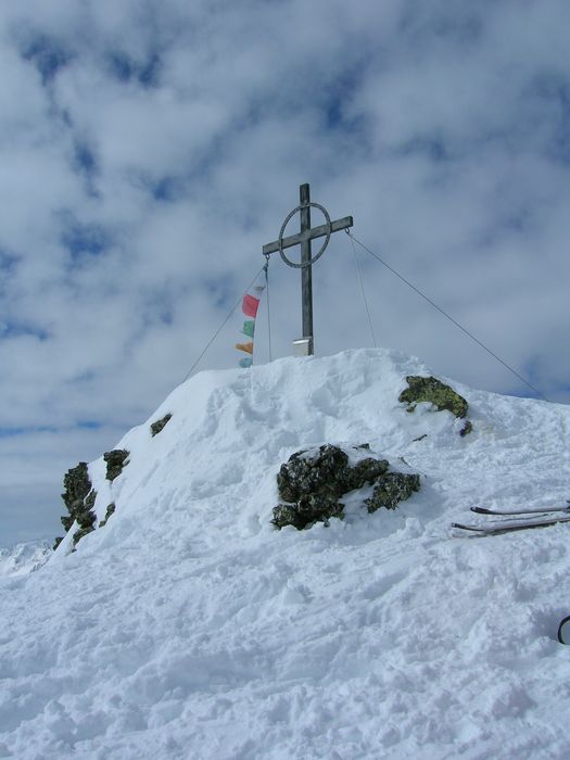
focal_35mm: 34
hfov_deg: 41.8
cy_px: 380
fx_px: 746
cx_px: 285
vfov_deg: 54.0
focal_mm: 5.7
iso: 50
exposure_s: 1/1880
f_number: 4.9
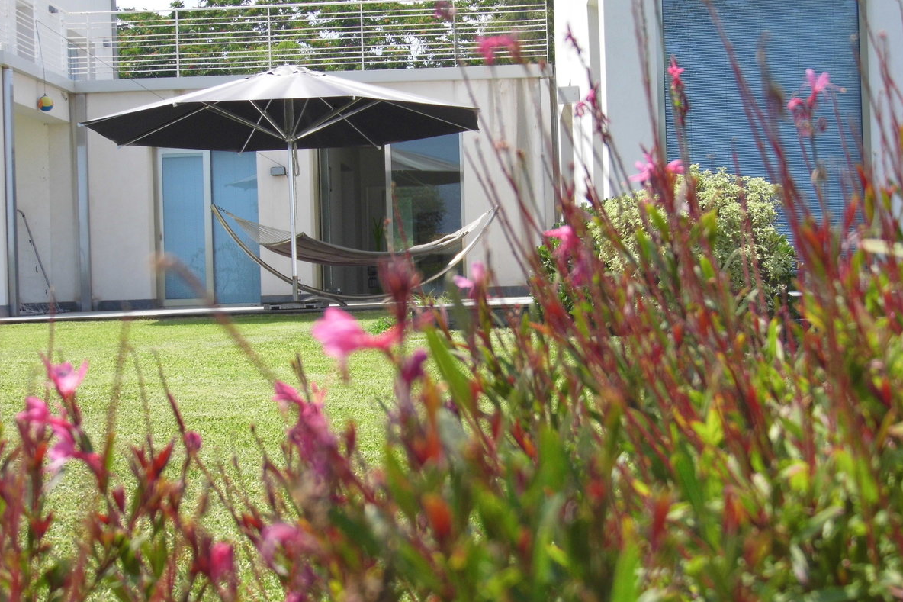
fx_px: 1455
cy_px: 294
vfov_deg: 23.4
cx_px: 446
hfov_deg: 34.5
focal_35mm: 58
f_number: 3.5
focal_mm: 9.9
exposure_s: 1/640
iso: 100
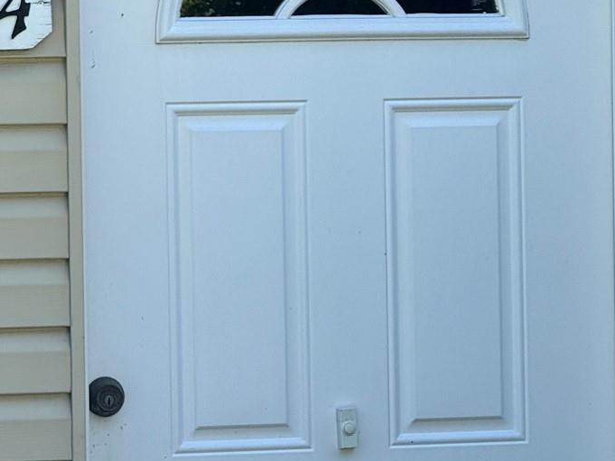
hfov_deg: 7.0
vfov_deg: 5.3
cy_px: 206
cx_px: 232
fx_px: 5011
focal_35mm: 282
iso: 50
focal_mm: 15.66
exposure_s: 1/442
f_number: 2.8
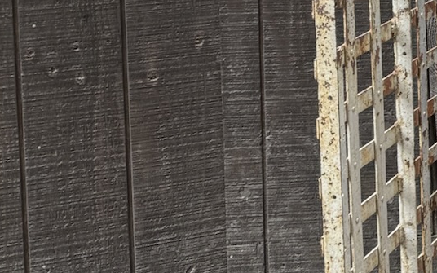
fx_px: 1131
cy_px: -110
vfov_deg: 13.2
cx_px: 805
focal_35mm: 95
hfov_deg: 17.4
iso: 100
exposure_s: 1/241
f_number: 1.78
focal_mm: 6.76
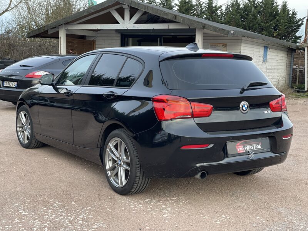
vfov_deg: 28.0
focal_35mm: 52
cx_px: 154
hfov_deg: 36.8
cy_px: 116
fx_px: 463
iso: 80
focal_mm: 6
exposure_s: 1/122
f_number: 2
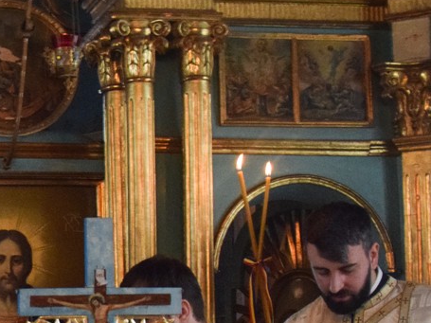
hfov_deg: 18.7
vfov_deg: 15.2
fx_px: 1189
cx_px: -162
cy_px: 312
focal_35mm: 96
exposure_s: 1/200
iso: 1600
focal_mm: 21
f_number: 3.8
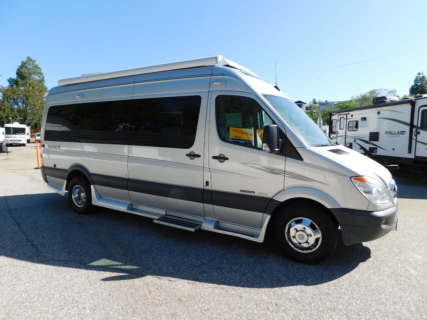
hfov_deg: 73.9
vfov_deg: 58.9
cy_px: 160
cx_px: 214
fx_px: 284
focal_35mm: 23
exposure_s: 1/1000
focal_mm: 4
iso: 125
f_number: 3
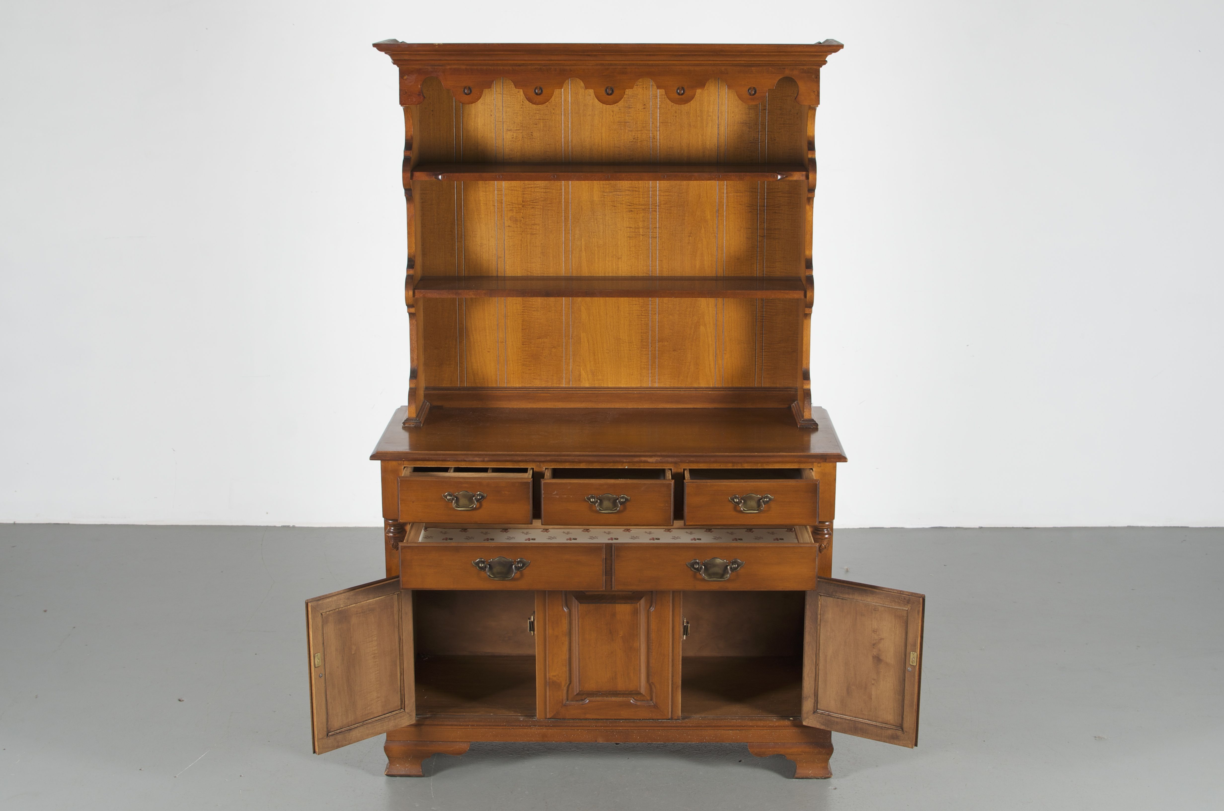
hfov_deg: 37.9
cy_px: 406
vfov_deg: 25.6
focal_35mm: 52
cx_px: 612
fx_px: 1781
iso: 100
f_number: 6.3
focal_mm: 35
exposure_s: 1/125
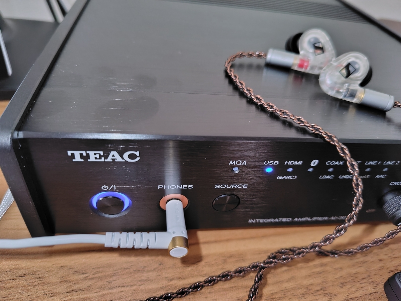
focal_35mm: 23
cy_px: 150
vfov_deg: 58.9
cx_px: 200
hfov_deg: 73.9
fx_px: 266
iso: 1668
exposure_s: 1/40
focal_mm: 5.6
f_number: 1.9
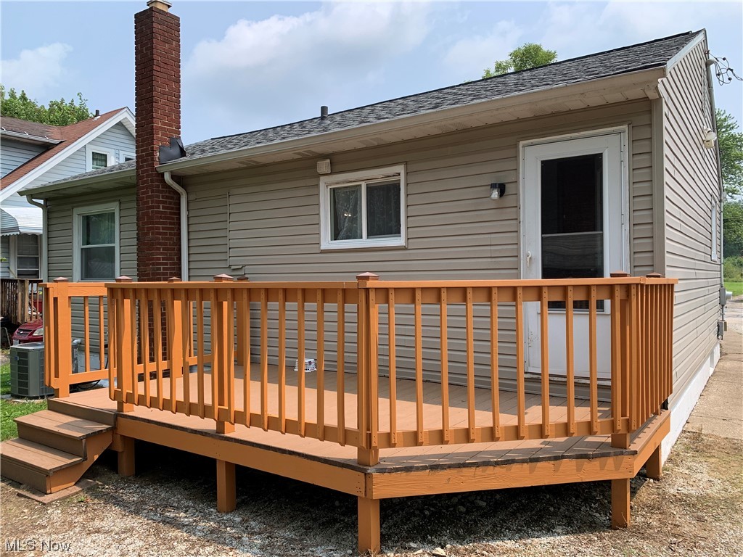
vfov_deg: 53.1
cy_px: 278
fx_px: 558
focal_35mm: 26
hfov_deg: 67.3
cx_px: 372
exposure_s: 1/1350
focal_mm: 4.25
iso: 25
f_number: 1.8
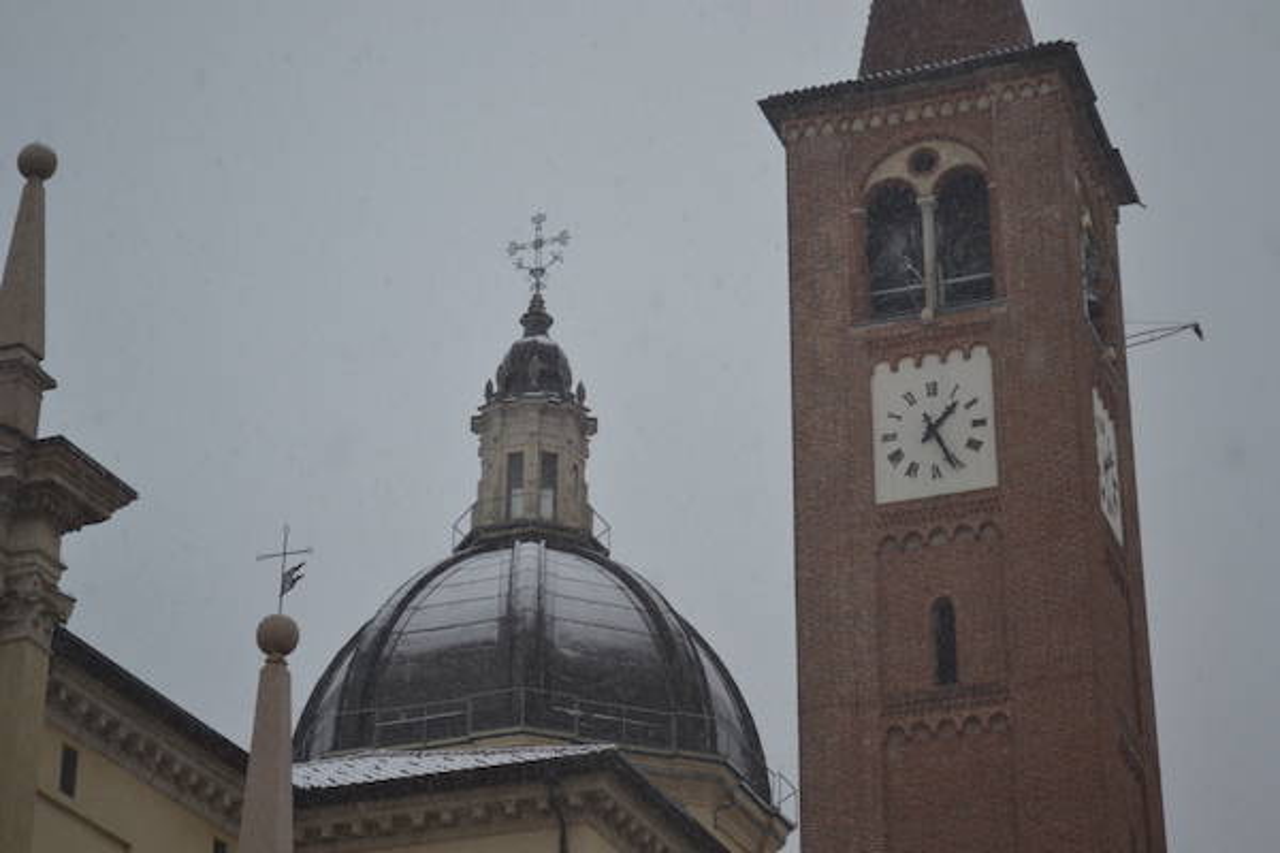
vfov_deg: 16.6
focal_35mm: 82
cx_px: 640
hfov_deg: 24.6
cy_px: 426
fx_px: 2933
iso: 100
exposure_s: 1/160
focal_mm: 55
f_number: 5.6
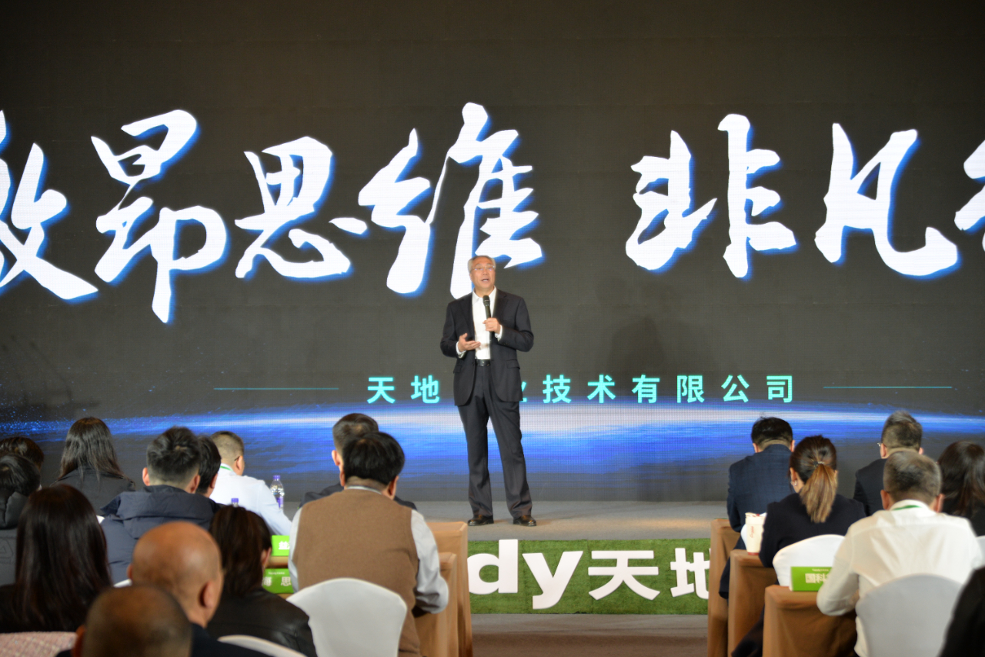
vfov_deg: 16.1
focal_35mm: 85
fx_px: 2326
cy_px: 328
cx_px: 492
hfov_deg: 23.9
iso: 800
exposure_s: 1/125
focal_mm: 85
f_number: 4
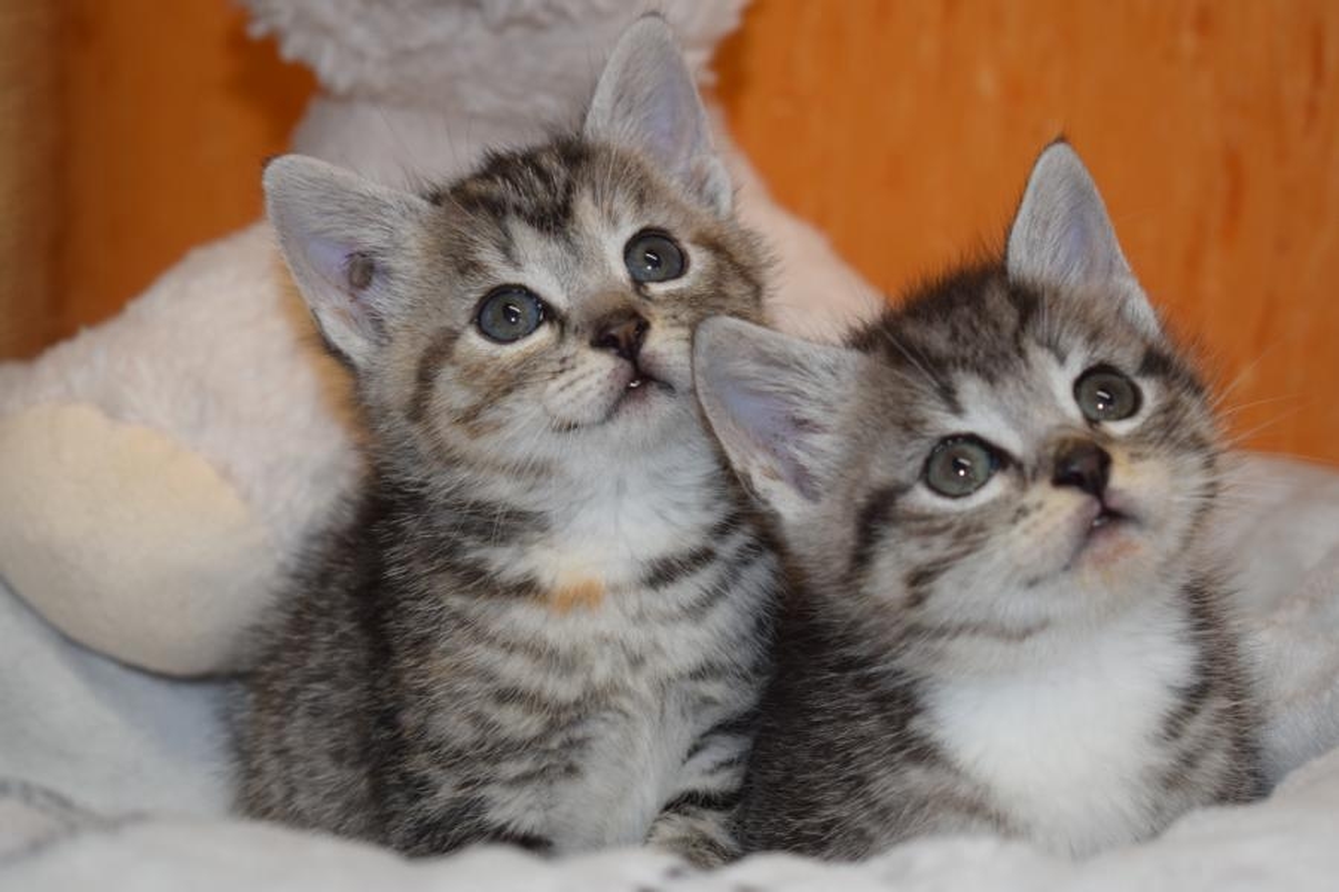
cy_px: 446
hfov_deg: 24.6
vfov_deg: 16.6
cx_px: 670
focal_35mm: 82
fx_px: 3068
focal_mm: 55
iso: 720
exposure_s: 1/60
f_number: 5.6
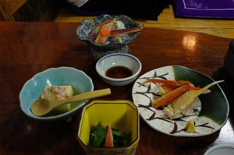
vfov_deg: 47.9
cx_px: 117
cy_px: 78
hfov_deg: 67.4
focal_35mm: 27
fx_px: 175
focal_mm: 18
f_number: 6.3
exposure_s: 1/30
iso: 3200
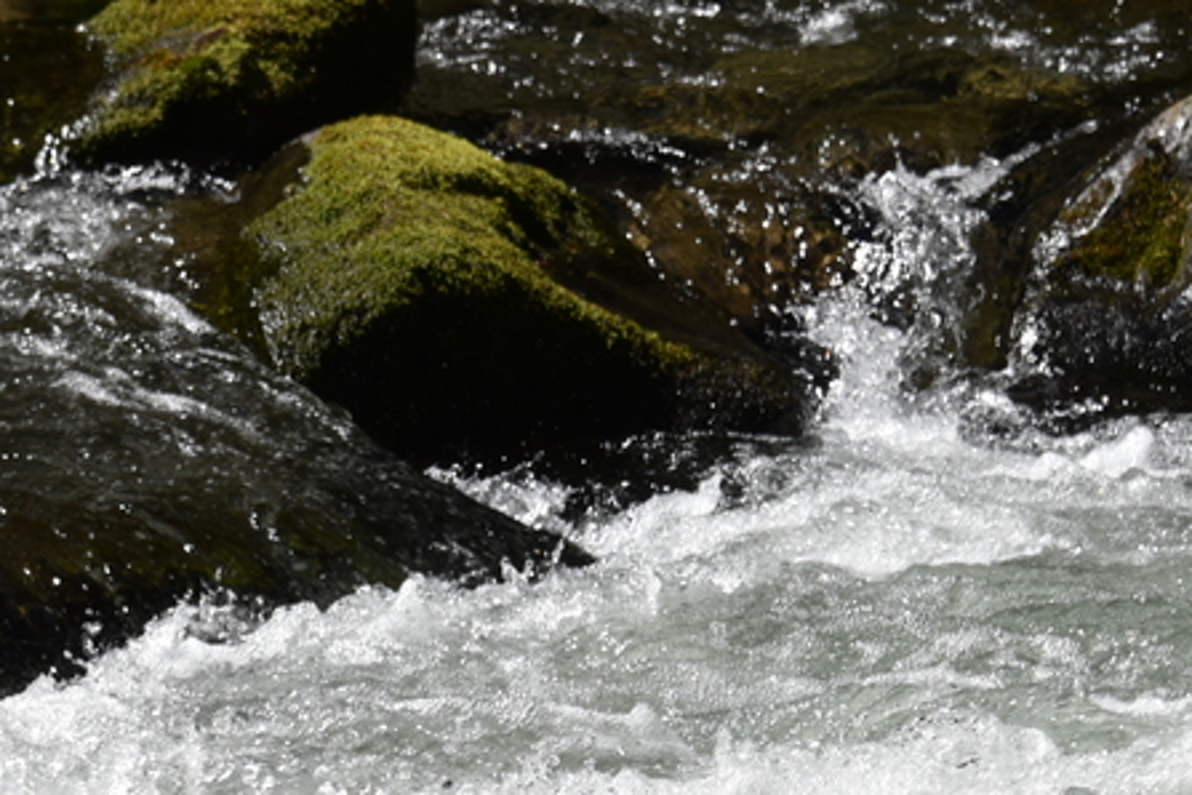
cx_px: 397
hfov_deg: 5.3
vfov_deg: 3.5
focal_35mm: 387
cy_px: 822
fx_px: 12813
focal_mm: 135
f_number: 9
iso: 100
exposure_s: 1/320
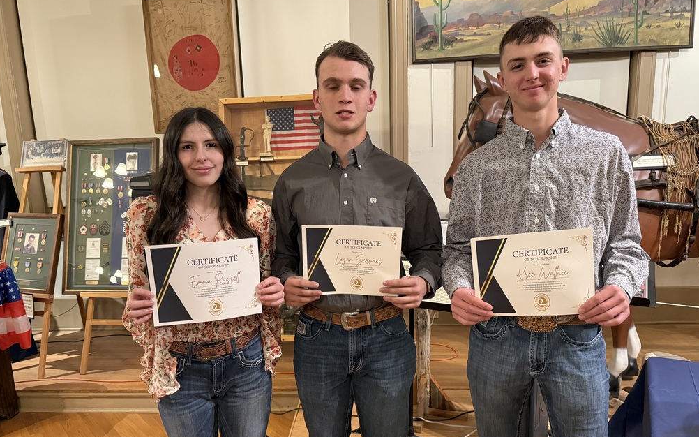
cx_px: 350
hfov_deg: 70.4
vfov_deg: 47.4
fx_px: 495
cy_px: 258
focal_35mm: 26
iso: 800
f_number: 1.78
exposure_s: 1/60
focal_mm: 6.76
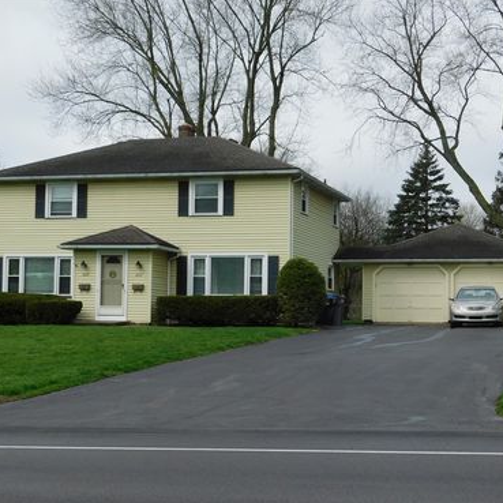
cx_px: 290
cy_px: 249
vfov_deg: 28.2
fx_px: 1003
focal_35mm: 61
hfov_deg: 28.1
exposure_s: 1/800
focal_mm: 9
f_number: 3.8
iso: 125
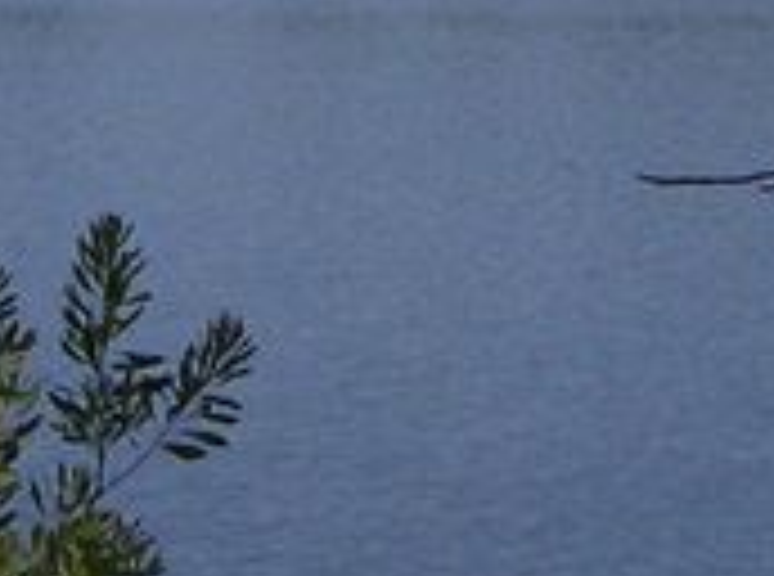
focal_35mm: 216
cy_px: -400
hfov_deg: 9.2
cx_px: 117
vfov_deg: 6.7
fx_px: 4816
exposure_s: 1/1086
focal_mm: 6
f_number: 4.7
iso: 100
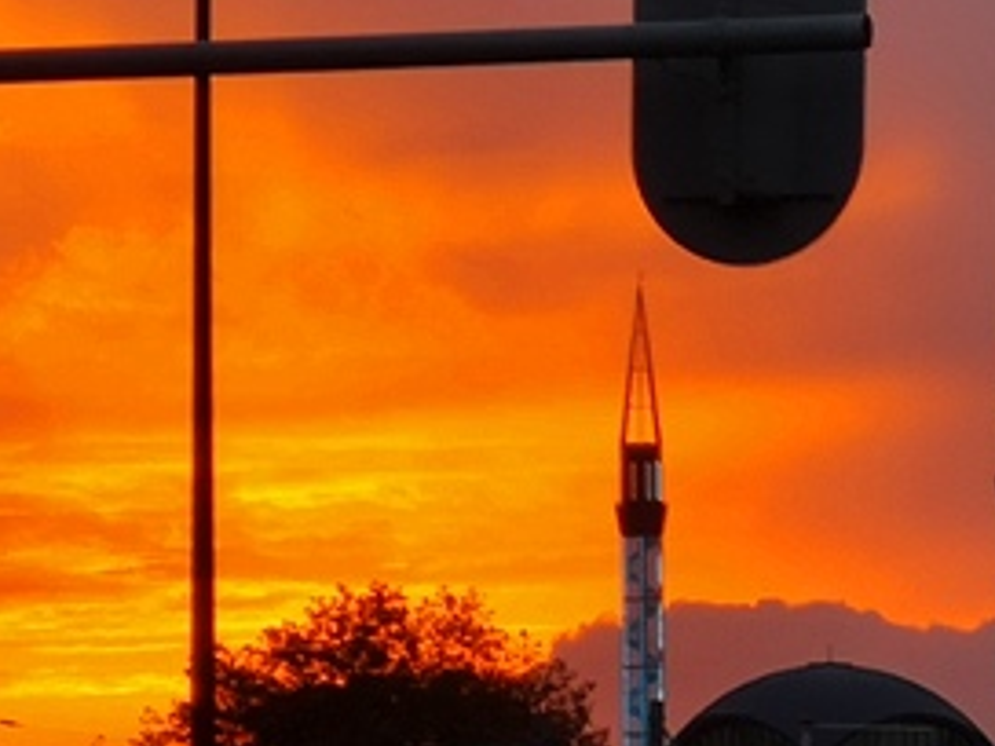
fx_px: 10405
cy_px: 633
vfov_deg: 4.1
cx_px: 808
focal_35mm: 362
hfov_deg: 5.5
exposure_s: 1/193
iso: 50
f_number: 2.4
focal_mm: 7.48
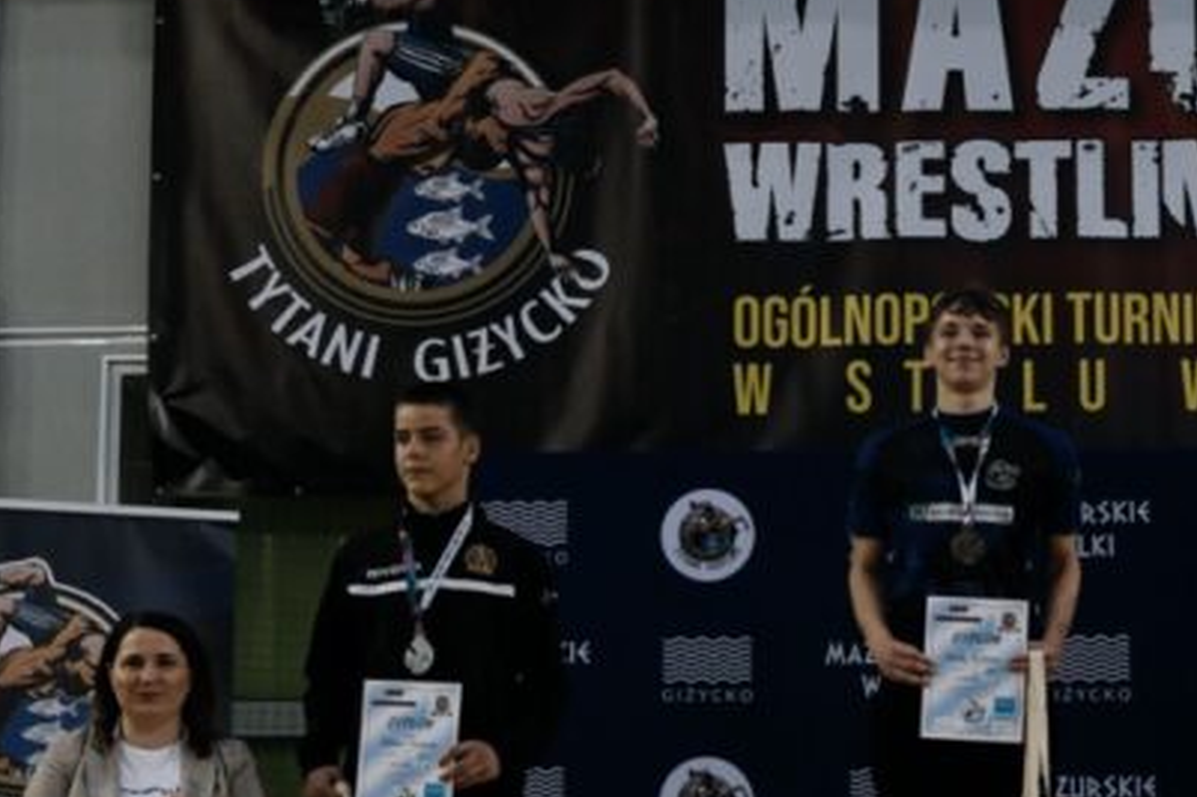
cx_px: 893
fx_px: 2293
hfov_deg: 28.8
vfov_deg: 19.5
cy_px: 636
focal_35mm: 69
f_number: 3.2
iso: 800
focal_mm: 18
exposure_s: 1/125
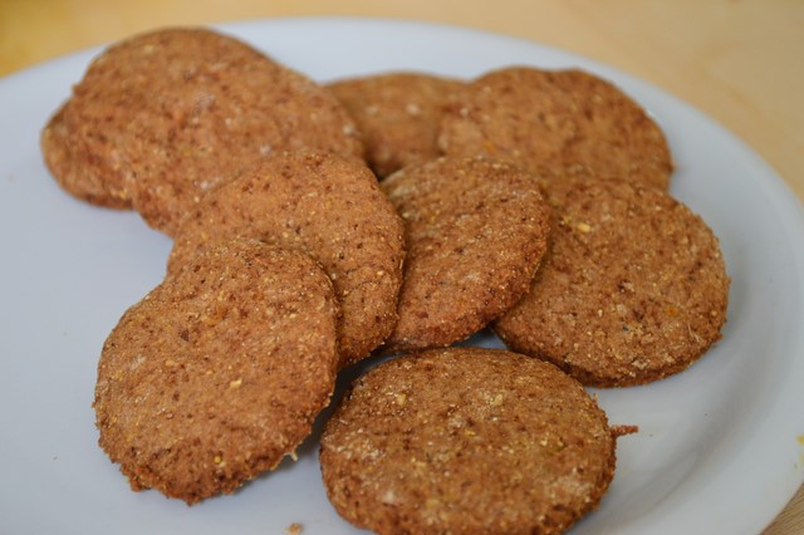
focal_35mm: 78
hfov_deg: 26.0
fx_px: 1741
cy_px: 268
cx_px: 402
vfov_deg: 17.5
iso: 800
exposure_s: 1/50
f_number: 5.6
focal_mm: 52
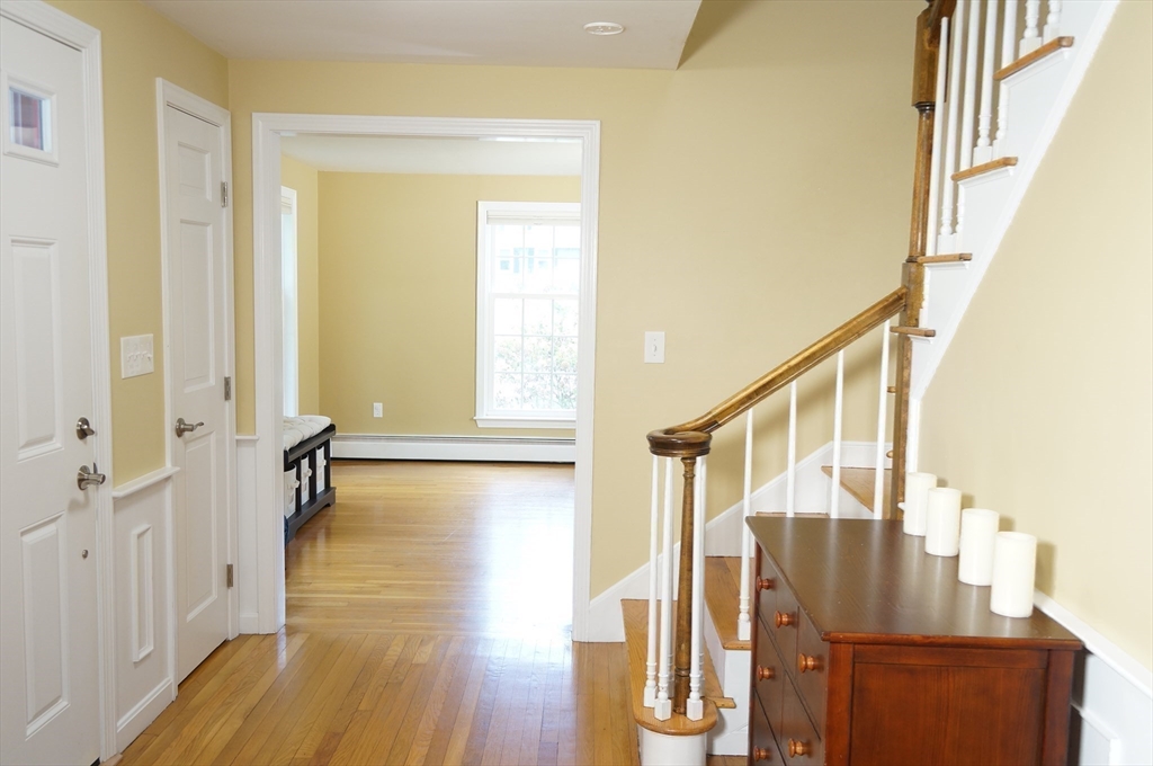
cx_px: 576
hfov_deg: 62.0
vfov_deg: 43.5
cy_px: 383
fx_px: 960
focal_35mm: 30
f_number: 4
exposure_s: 1/50
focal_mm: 20
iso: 640
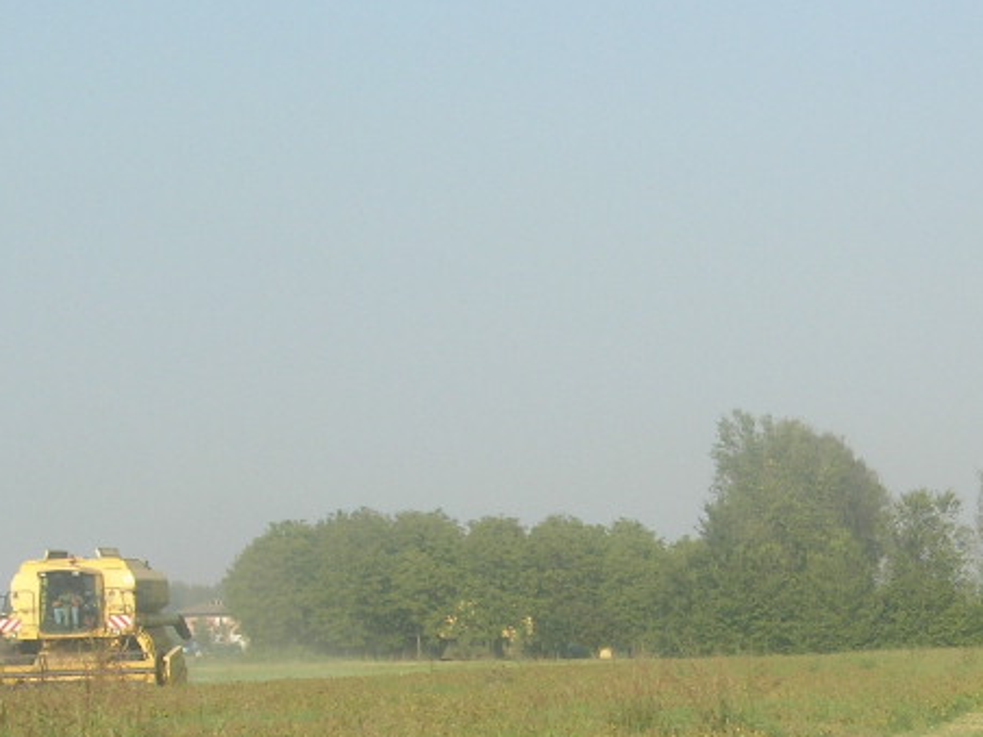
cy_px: 728
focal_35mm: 163
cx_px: 781
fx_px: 4629
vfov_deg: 9.1
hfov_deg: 12.1
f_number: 6.3
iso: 64
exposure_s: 1/227
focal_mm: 14.9
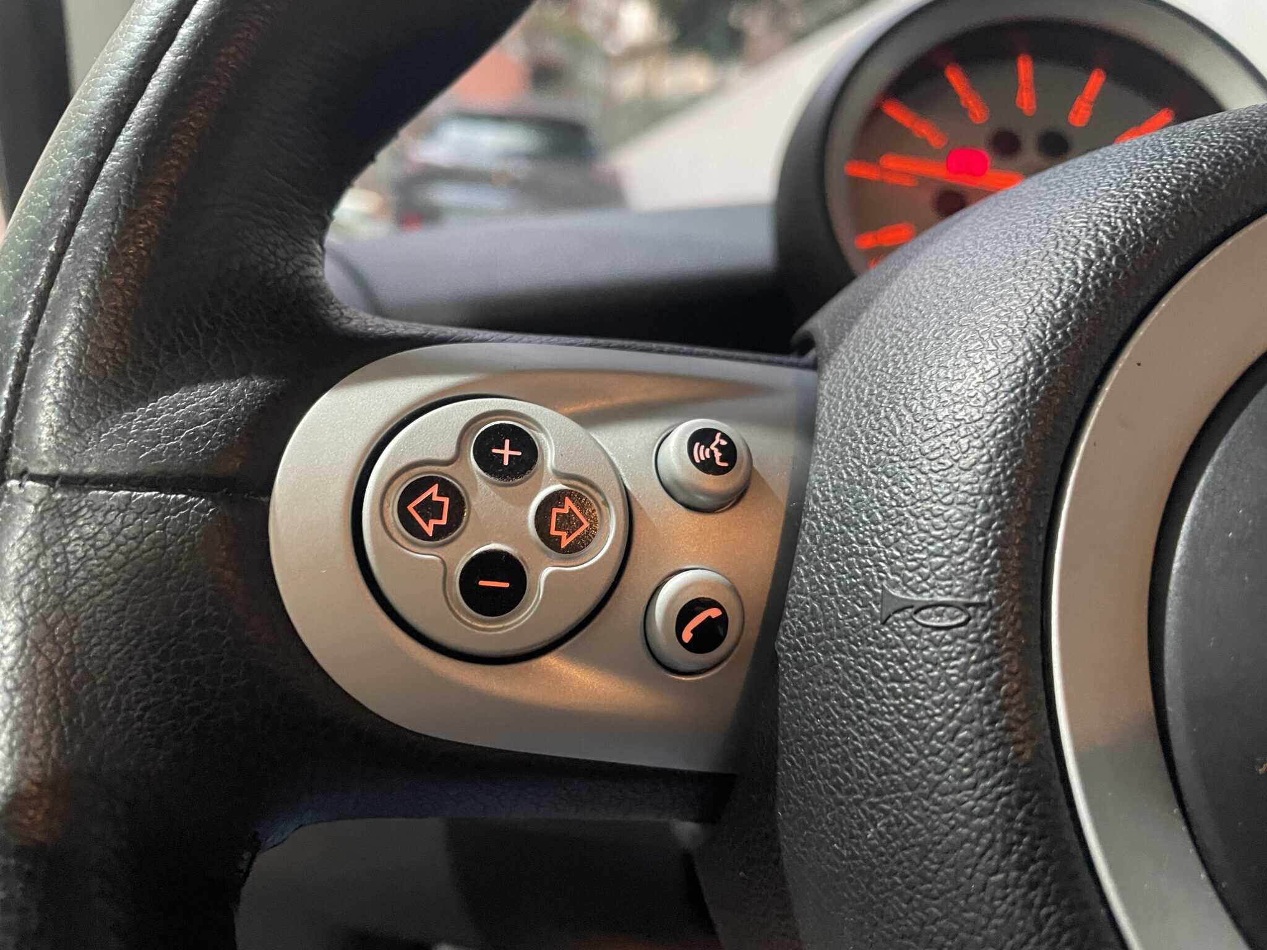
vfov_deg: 53.1
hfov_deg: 67.3
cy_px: 475
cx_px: 634
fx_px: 952
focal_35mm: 26
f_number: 1.6
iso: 500
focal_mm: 4.2
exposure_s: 1/33
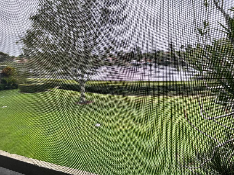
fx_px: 176
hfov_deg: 67.3
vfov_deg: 53.1
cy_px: 88
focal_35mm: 26
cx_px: 117
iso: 40
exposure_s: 1/221
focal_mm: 5.1
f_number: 1.6
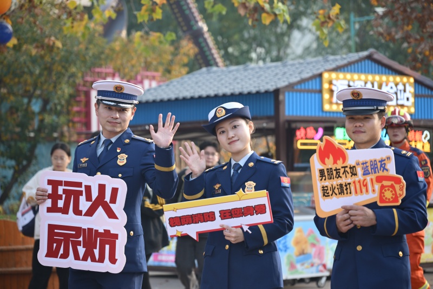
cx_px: 216
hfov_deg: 17.1
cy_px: 144
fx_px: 1443
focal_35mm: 120
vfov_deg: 11.4
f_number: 4
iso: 500
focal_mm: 120
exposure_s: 1/500
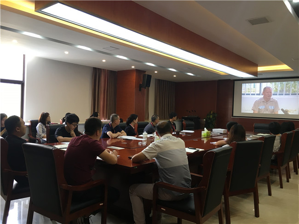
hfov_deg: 61.7
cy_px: 112
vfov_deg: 48.2
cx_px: 150
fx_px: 250
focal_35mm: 29
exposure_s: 1/33
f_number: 2.2
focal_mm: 4.15
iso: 80
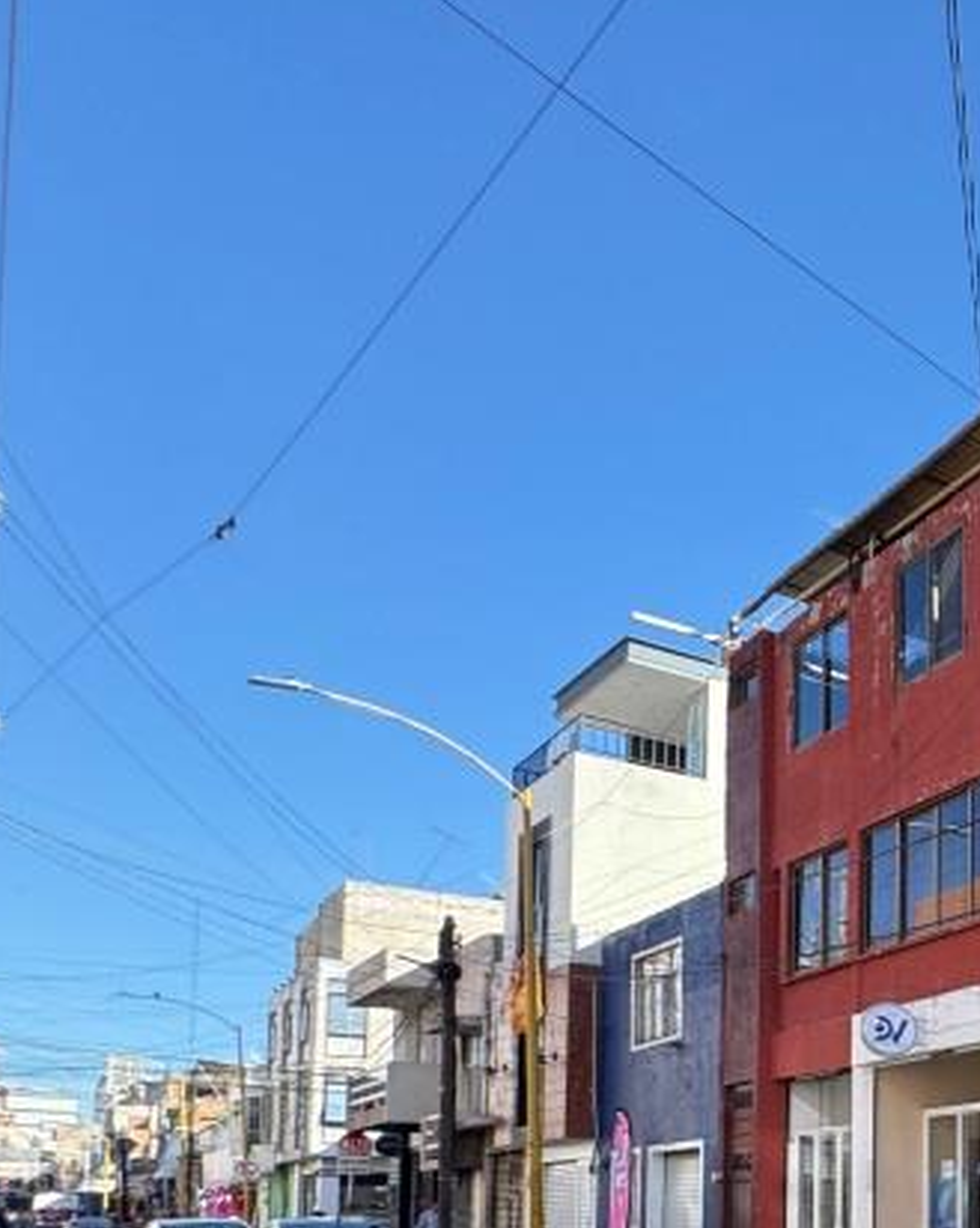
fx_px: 1234
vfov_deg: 47.4
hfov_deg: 28.0
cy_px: 1112
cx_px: 1486
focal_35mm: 34
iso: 40
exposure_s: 1/537
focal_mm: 2.22
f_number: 2.2
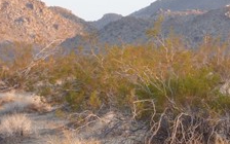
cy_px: 170
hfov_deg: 5.4
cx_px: 220
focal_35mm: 387
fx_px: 2426
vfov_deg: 3.4
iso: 100
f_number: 4.4
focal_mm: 21
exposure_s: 1/50
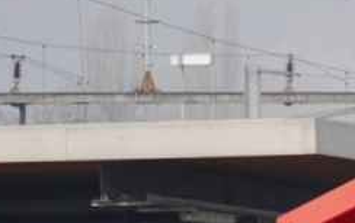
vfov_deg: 1.3
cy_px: 536
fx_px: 9916
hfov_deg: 2.0
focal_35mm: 1024
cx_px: 525
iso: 200
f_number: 5.6
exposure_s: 1/250
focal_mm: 118
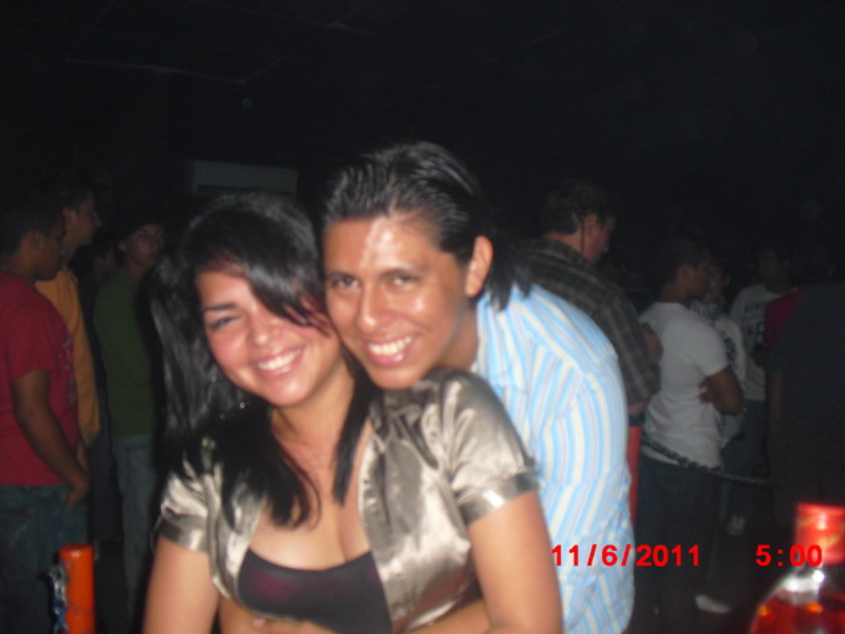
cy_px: 317
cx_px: 422
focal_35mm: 36
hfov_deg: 51.4
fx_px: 879
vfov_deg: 39.7
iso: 200
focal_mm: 6.3
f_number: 3.1
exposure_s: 1/60
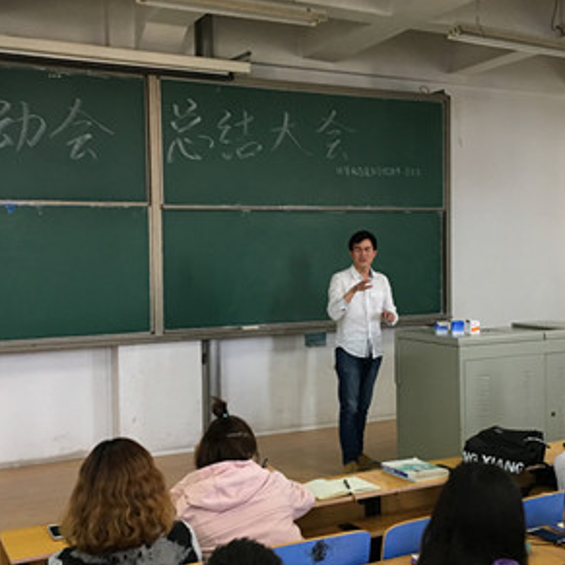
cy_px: 294
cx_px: 322
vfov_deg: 38.3
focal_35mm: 44
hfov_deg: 38.3
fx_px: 813
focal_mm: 4.15
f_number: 2.2
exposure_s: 1/17
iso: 100
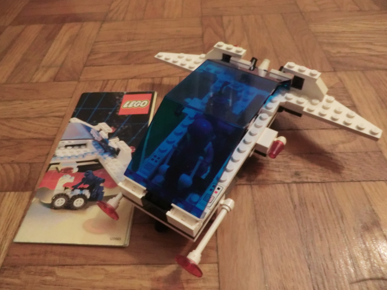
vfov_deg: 56.8
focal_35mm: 24
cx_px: 194
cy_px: 145
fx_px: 268
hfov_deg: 71.6
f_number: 3.2
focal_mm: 4.3
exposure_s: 1/10
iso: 800
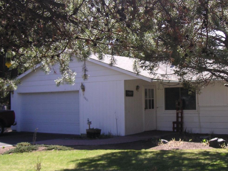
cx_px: 141
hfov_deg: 33.6
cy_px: 93
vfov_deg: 25.6
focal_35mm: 57
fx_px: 375
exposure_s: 1/350
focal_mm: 6.1
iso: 50
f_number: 2.8
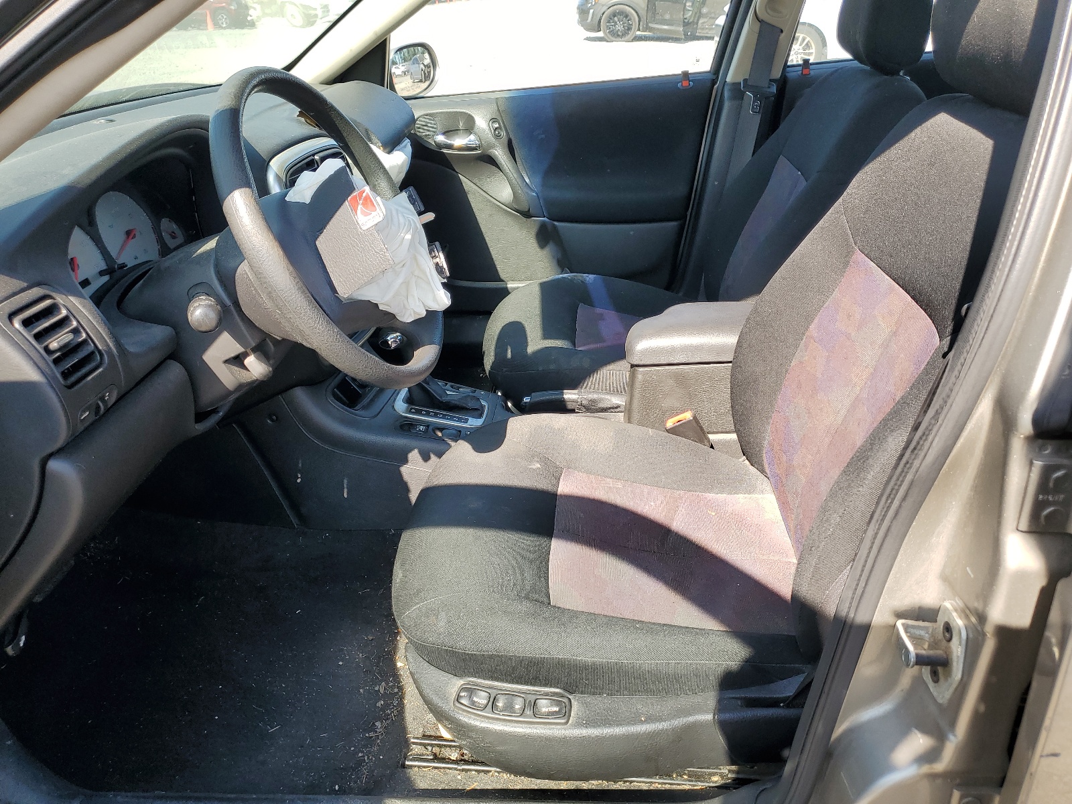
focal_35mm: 26
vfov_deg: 53.1
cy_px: 402
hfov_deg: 67.3
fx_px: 805
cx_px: 536
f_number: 1.5
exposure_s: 1/556
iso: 50
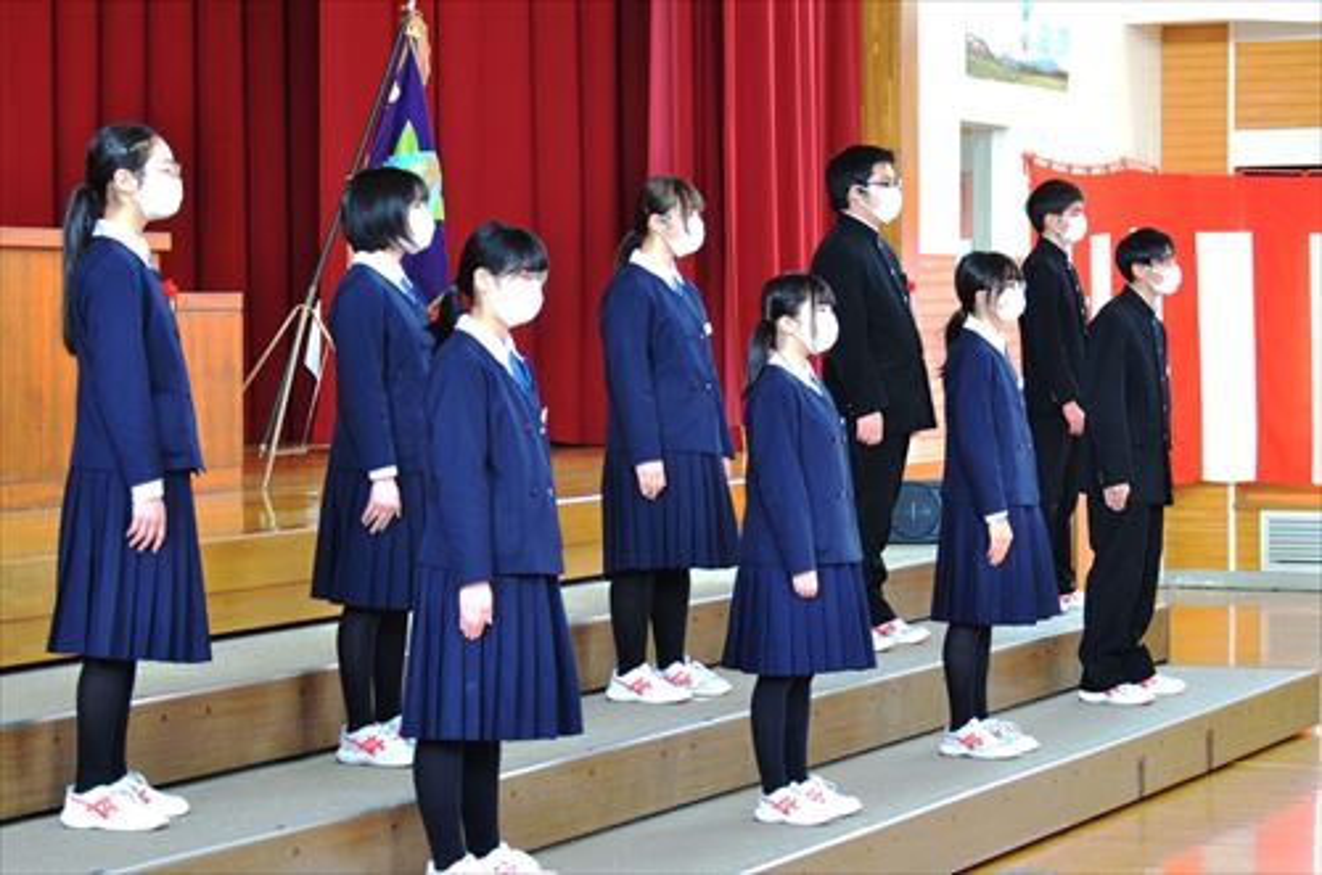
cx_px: 661
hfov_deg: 20.1
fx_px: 3737
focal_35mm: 102
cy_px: 438
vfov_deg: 13.4
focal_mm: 68
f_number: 5.6
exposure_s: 1/60
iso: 1250
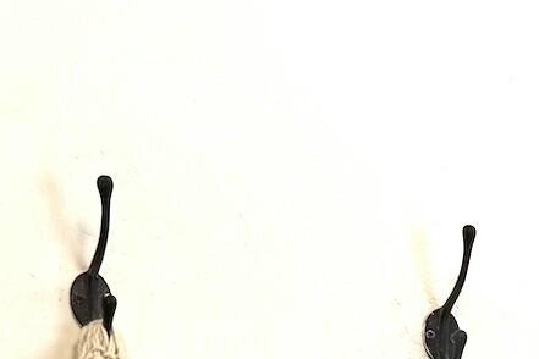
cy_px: 1071
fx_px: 2261
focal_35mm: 151
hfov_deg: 11.6
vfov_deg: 7.9
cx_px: 1229
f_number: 1.78
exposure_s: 1/120
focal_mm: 6.76
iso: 160
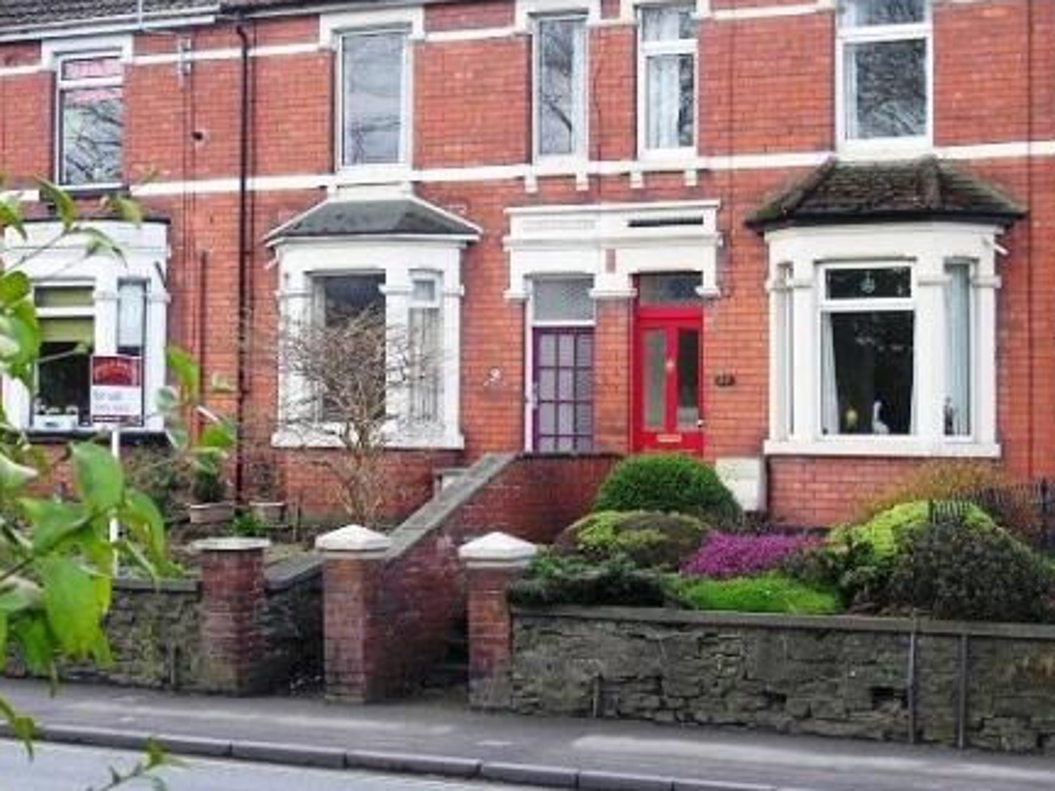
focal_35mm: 81
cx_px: 414
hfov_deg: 24.1
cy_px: 314
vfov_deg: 18.2
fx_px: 2469
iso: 50
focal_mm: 15.2
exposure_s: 1/53.5
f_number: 4.4
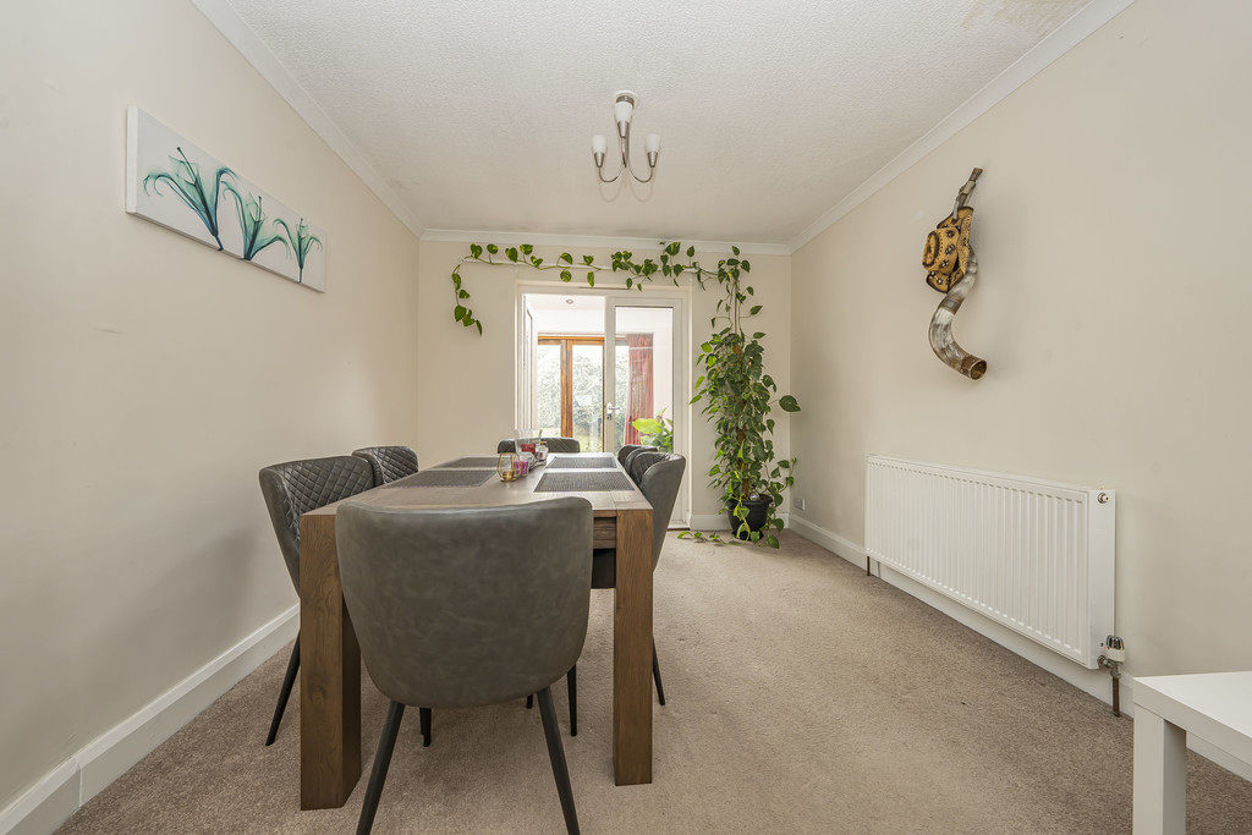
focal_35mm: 12
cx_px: 626
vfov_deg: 90.0
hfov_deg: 112.6
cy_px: 418
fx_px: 417
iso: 320
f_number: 9
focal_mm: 12
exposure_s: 1/6
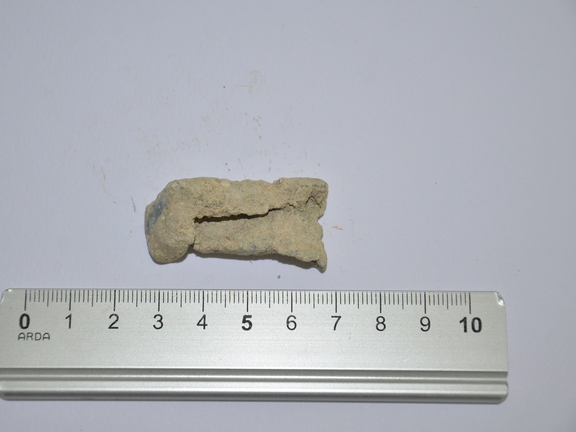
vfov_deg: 13.7
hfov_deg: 18.2
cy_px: 216
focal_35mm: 108
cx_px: 254
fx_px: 1797
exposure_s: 1/60
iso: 800
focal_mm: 66
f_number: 5.3
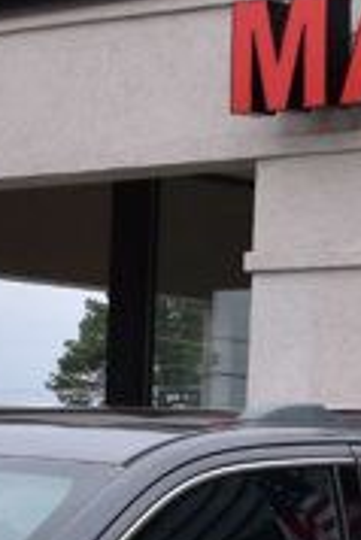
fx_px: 2852
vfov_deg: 10.6
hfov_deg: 7.2
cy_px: 646
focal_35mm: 190
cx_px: 343
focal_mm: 22
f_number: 10
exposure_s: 1/200
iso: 400
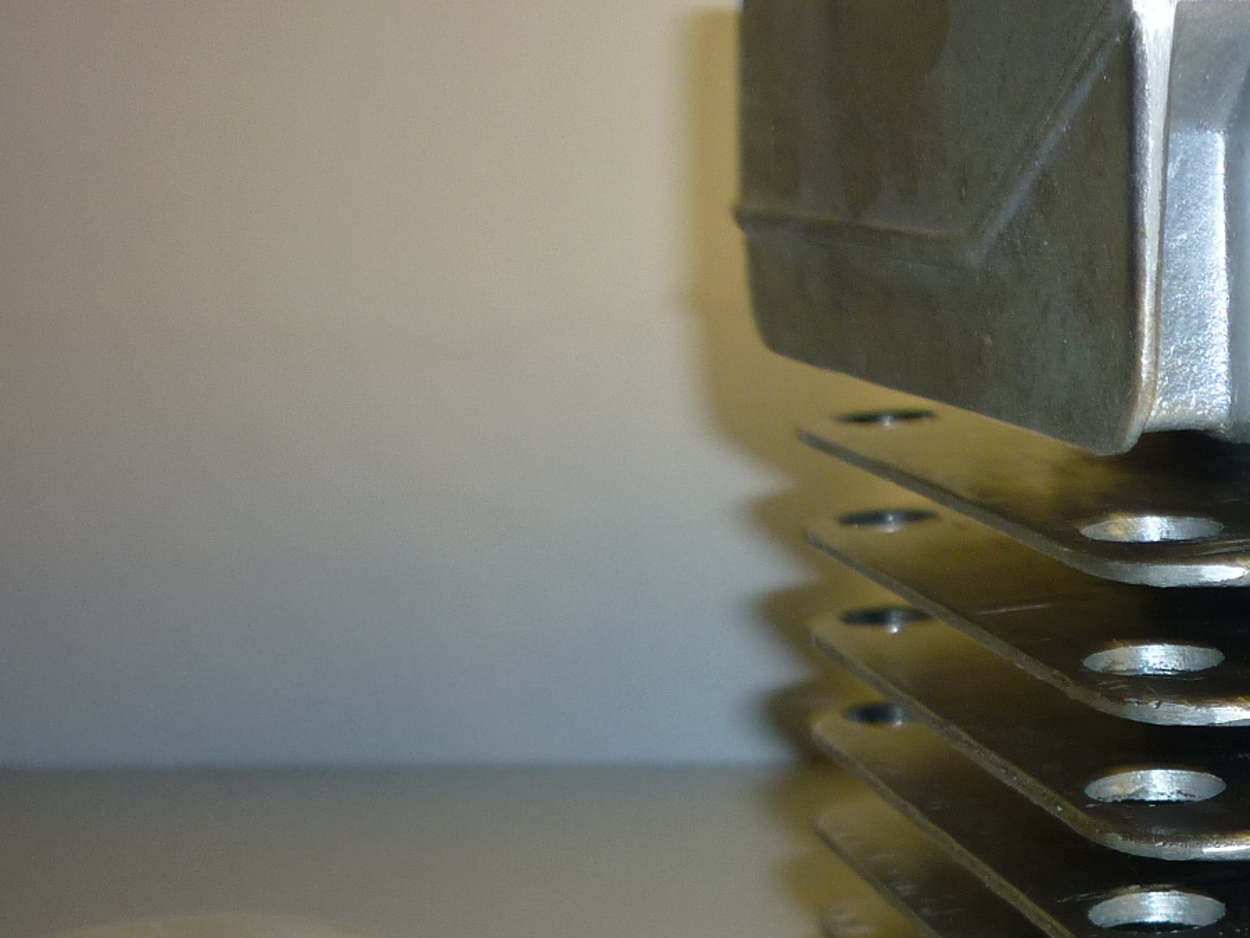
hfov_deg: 24.7
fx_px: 2709
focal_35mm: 75
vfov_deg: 19.4
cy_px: 803
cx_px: 1262
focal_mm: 5.5
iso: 100
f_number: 2.8
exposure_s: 1/30
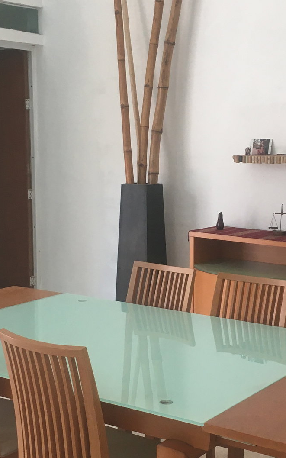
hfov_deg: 20.9
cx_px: 196
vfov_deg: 32.9
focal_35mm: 62
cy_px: 263
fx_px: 773
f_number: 2.2
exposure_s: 1/30
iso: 32
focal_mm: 4.15
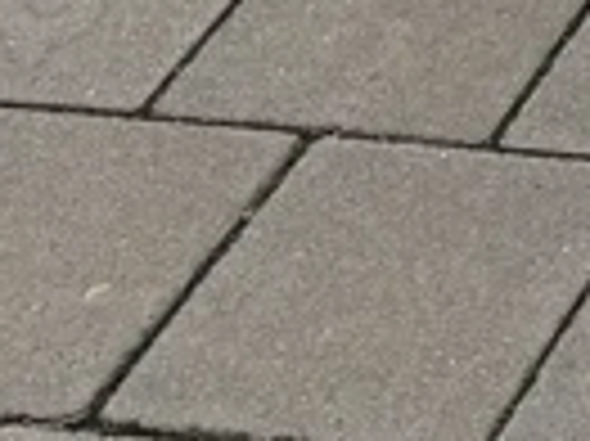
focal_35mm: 183
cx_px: 1784
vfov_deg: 6.7
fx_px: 3116
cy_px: -1202
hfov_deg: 8.8
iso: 80
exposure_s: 1/121
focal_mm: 6.76
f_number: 1.78
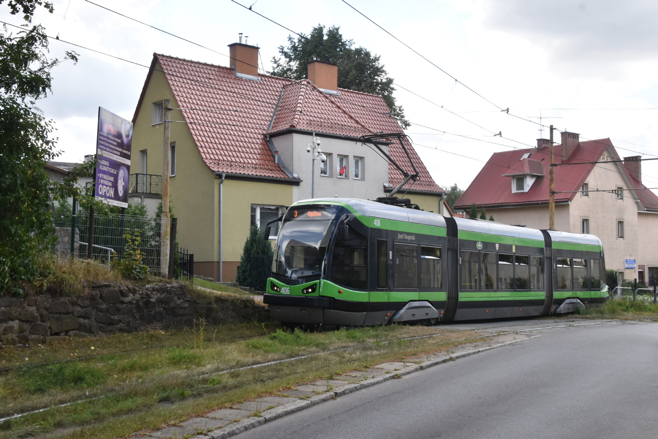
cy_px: 220
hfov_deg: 45.0
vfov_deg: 30.9
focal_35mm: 44
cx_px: 329
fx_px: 795
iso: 560
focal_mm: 29
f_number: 10
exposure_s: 1/320
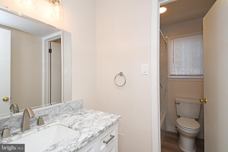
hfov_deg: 96.7
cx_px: 114
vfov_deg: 73.7
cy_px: 76
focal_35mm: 16
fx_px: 101
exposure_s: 1/160
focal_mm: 11
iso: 2000
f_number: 14
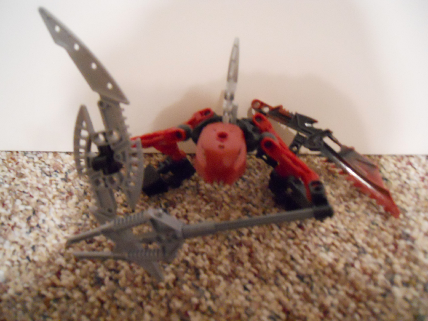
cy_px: 160
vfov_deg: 49.7
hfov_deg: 63.4
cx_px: 214
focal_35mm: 28
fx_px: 346
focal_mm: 5
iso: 800
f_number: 2.7
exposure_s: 1/6
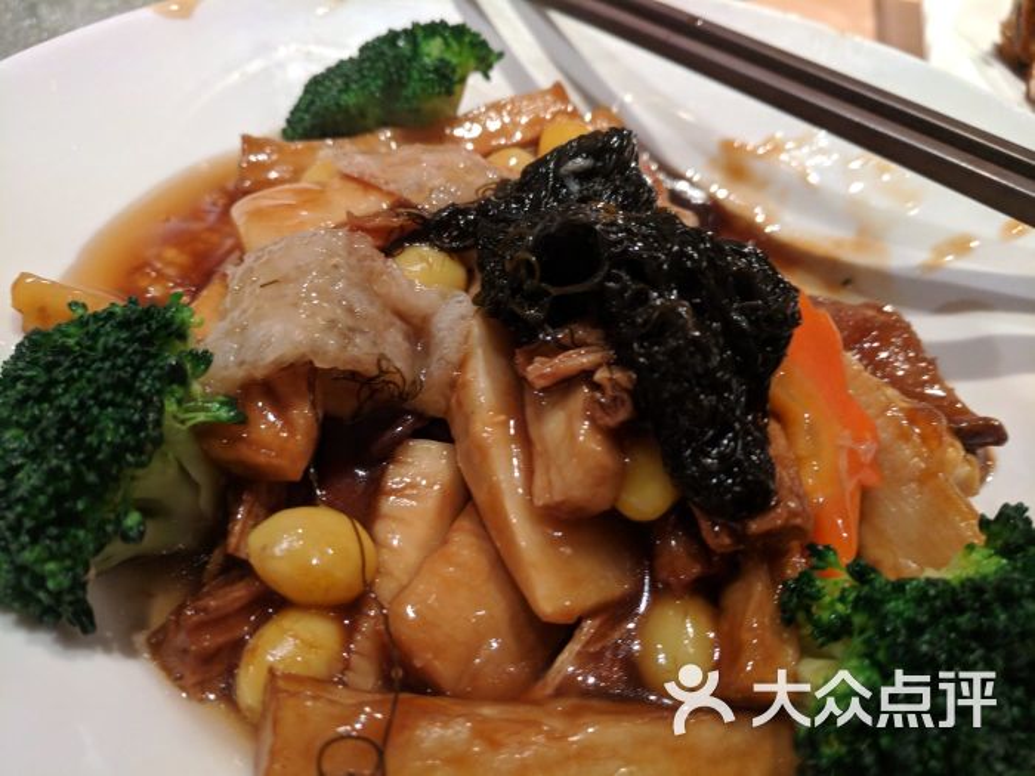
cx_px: 518
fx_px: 777
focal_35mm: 26
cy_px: 388
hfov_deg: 67.3
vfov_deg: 53.1
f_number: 2
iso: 504
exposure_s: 1/60.2
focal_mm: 4.67
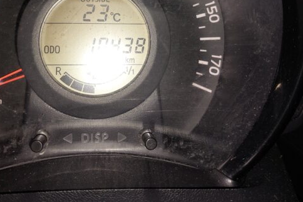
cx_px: 122
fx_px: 362
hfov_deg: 45.2
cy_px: 31
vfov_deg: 30.2
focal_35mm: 43
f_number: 1.8
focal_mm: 5.23
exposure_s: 1/100
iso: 40
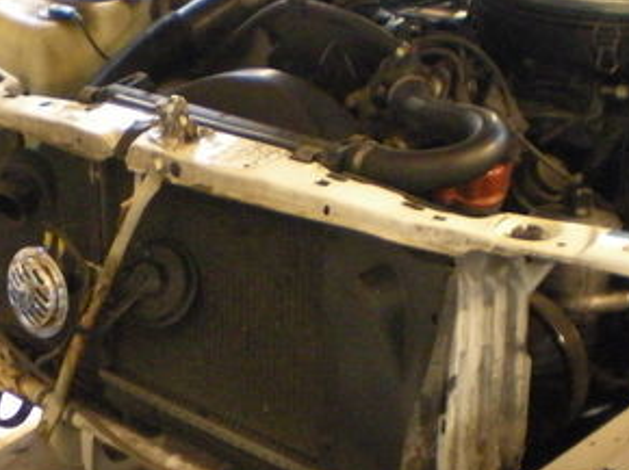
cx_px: 206
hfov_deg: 23.2
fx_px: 1525
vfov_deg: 17.5
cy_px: 325
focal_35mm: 84
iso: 800
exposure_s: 1/7.8
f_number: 3.1
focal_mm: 6.3
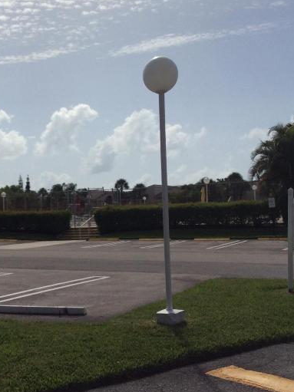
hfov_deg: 30.1
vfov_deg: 39.6
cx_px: 101
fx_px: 544
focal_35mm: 48
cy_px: 218
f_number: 2.4
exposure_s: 1/5747
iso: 32
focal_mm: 3.3
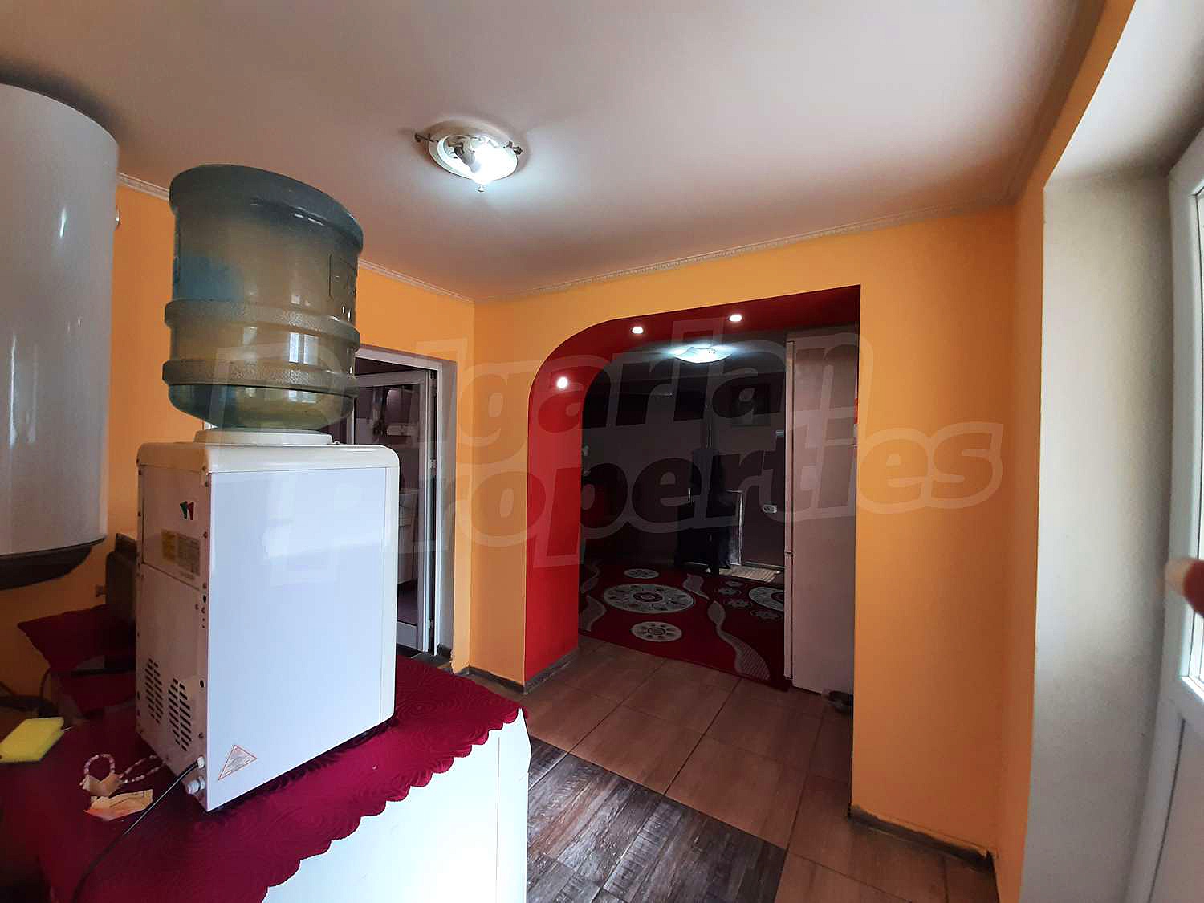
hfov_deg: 106.2
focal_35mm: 13
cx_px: 602
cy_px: 452
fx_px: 452
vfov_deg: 89.9
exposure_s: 1/100
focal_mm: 1.42
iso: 80
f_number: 2.2
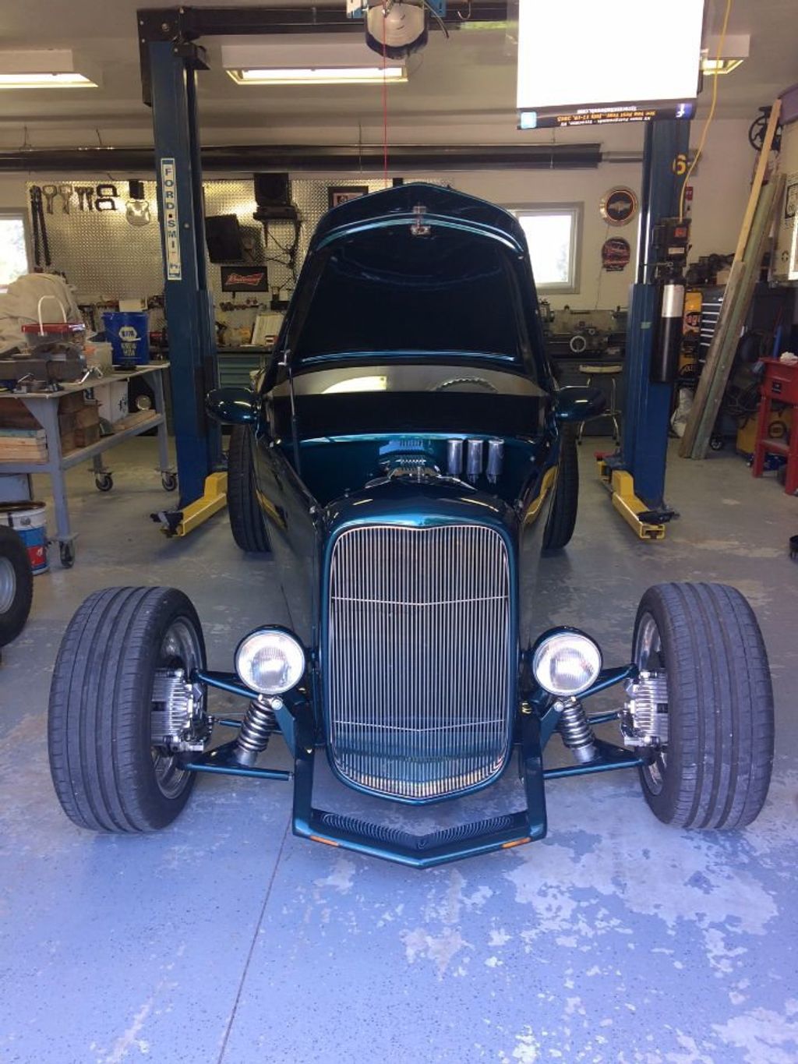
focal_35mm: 29
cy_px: 532
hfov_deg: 48.2
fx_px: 891
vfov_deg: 61.7
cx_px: 399
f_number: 2.2
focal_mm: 4.15
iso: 40
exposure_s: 1/40
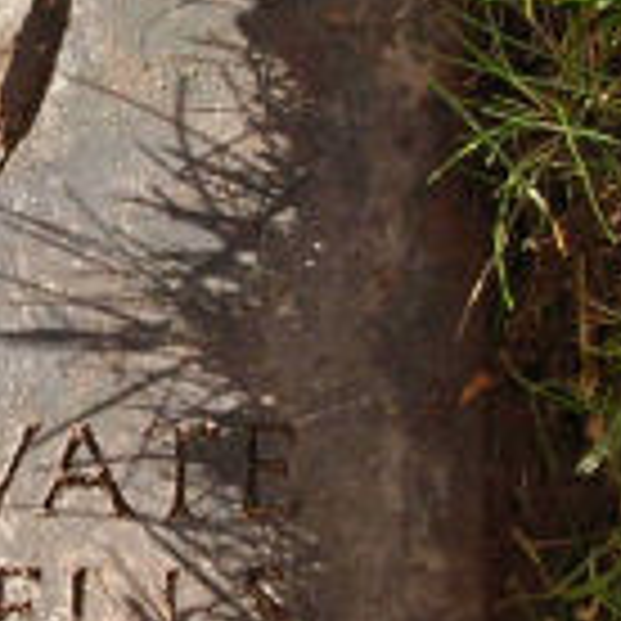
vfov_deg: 13.0
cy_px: 297
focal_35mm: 134
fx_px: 2720
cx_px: -135
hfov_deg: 12.7
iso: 100
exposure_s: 1/257
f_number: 2.8
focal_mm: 5.8
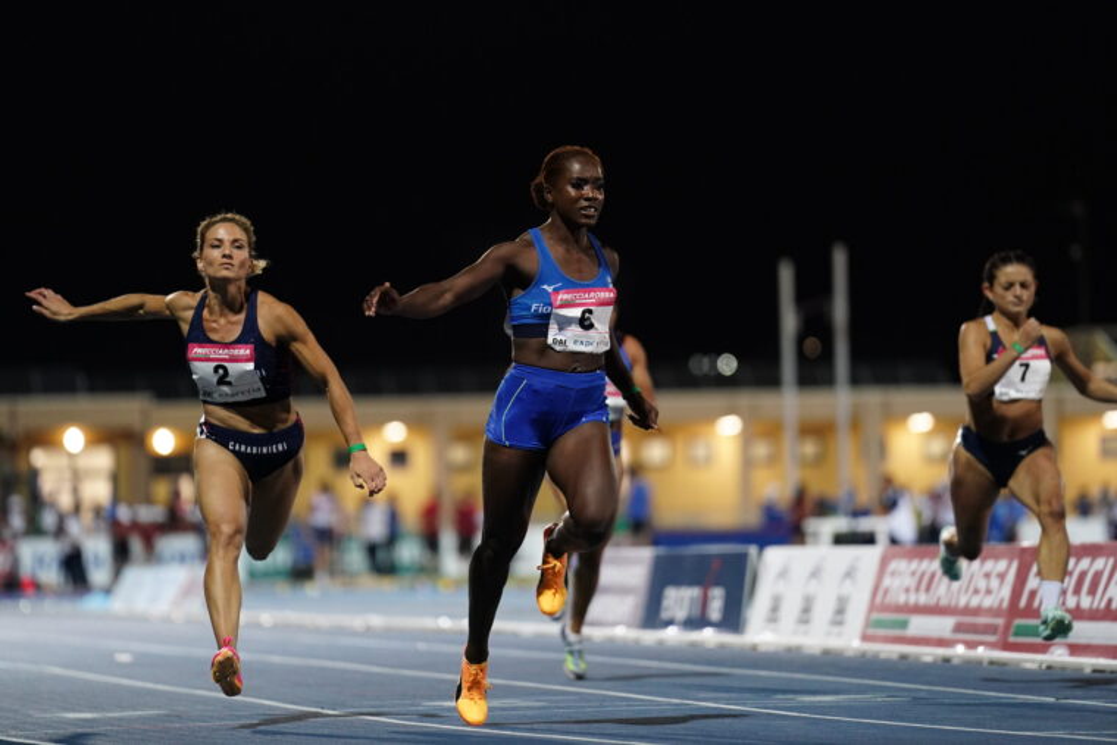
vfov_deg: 6.9
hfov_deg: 10.3
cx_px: 558
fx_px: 6206
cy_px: 372
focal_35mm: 200
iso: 4000
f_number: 2.8
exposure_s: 1/1000
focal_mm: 200
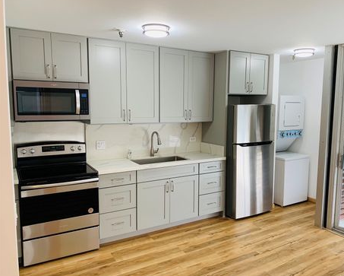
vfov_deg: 51.6
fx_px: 285
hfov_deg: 62.1
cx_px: 185
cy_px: 137
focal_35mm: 28
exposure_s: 1/80
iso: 100
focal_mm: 4.25
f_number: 1.8
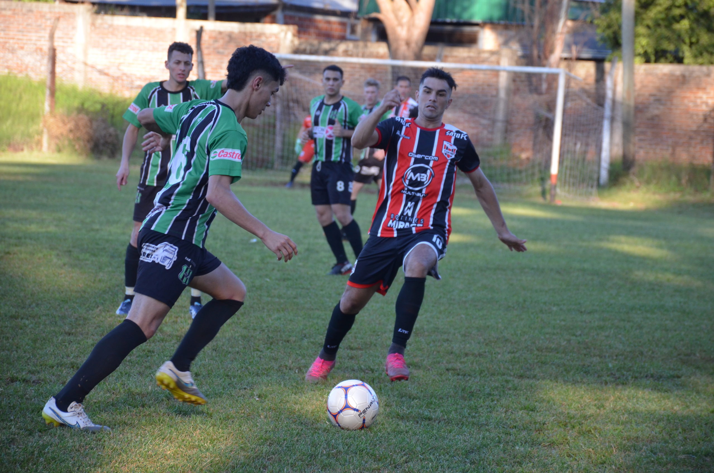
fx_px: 3444
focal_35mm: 174
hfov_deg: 11.8
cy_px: 236
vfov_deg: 7.9
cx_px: 357
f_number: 5.6
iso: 800
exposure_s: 1/500
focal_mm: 116
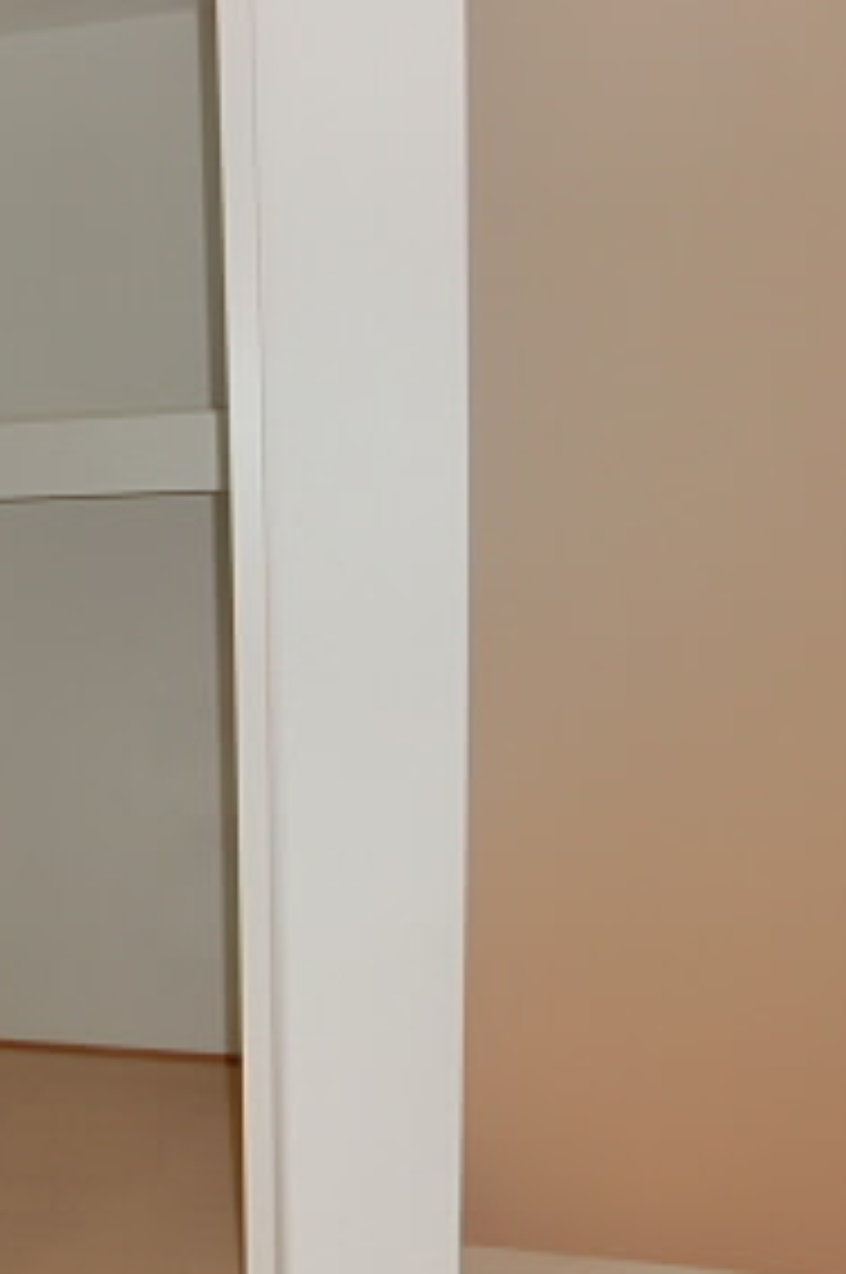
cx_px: -27
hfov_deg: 31.9
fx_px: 1343
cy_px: 678
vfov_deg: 50.7
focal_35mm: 38
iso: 100
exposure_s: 1/125
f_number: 3
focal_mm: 4.24
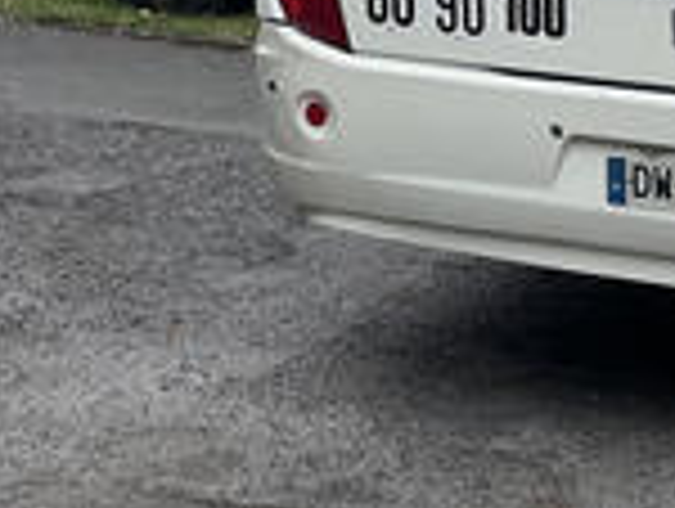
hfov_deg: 15.7
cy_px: -654
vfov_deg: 10.7
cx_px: -94
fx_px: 2363
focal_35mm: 121
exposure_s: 1/445
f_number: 1.6
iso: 32
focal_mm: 4.2
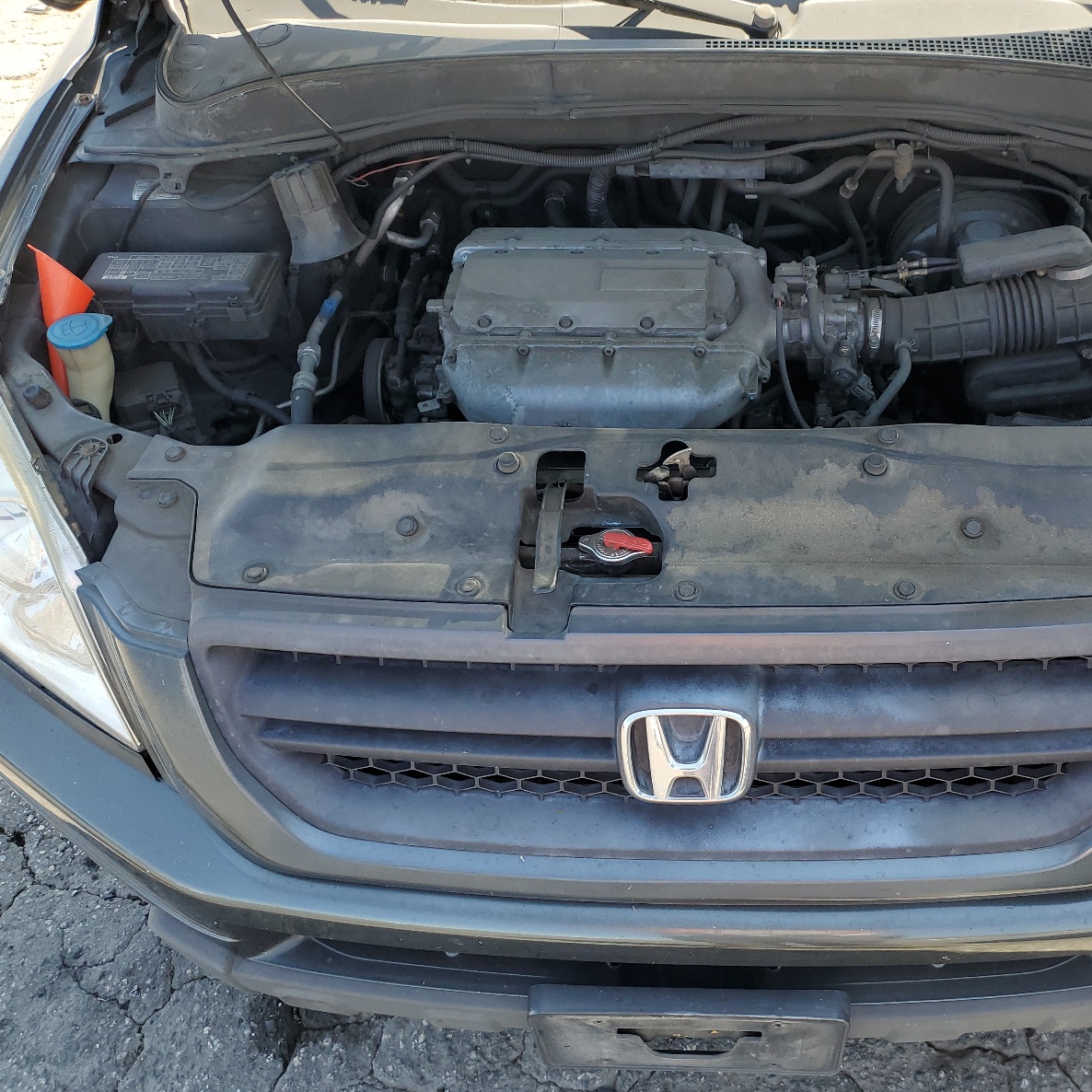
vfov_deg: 52.5
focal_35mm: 31
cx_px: 685
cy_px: 545
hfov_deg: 52.0
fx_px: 1106
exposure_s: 1/455
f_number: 1.5
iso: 50
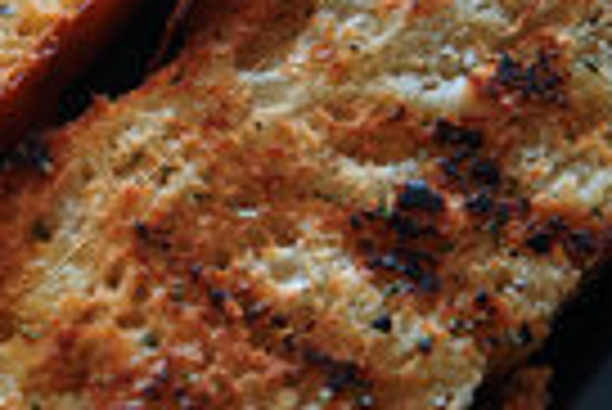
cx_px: -270
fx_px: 2280
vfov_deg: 10.2
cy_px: 106
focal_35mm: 134
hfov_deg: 14.4
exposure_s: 1/60
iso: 640
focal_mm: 31
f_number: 5
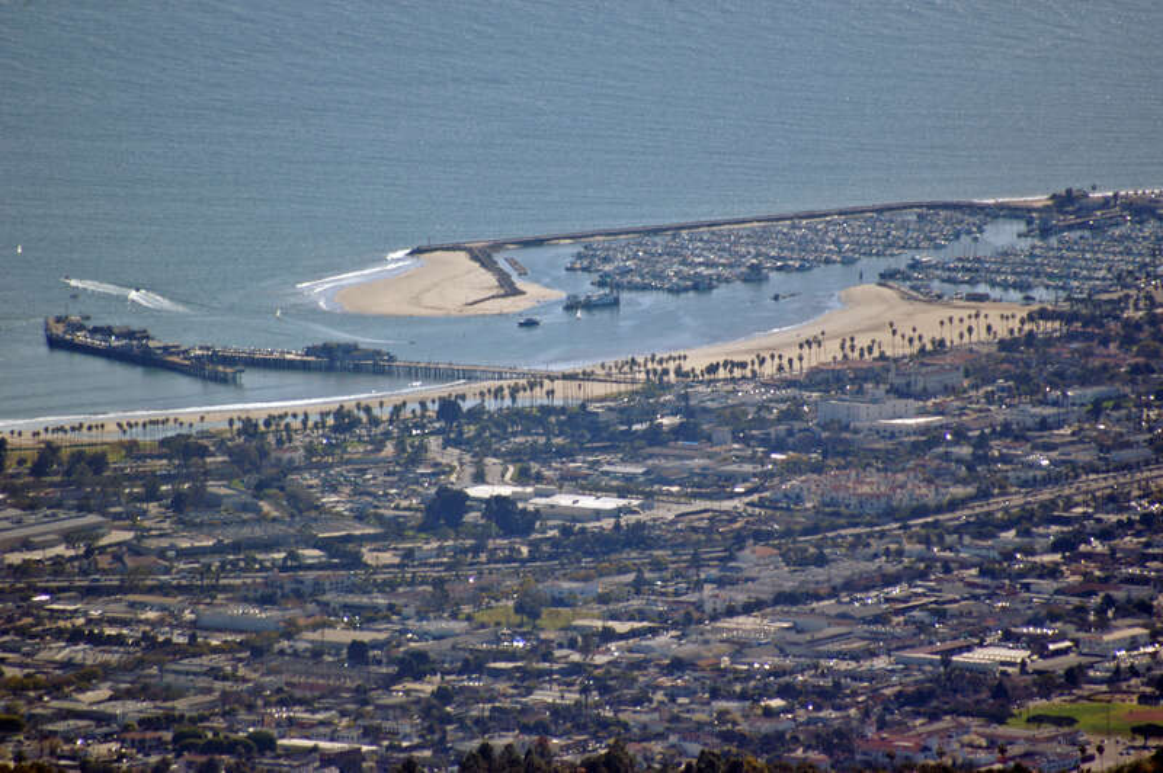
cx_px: 582
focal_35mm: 450
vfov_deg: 3.0
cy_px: 386
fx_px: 14525
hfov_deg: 4.6
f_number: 5.6
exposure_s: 1/1000
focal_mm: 300
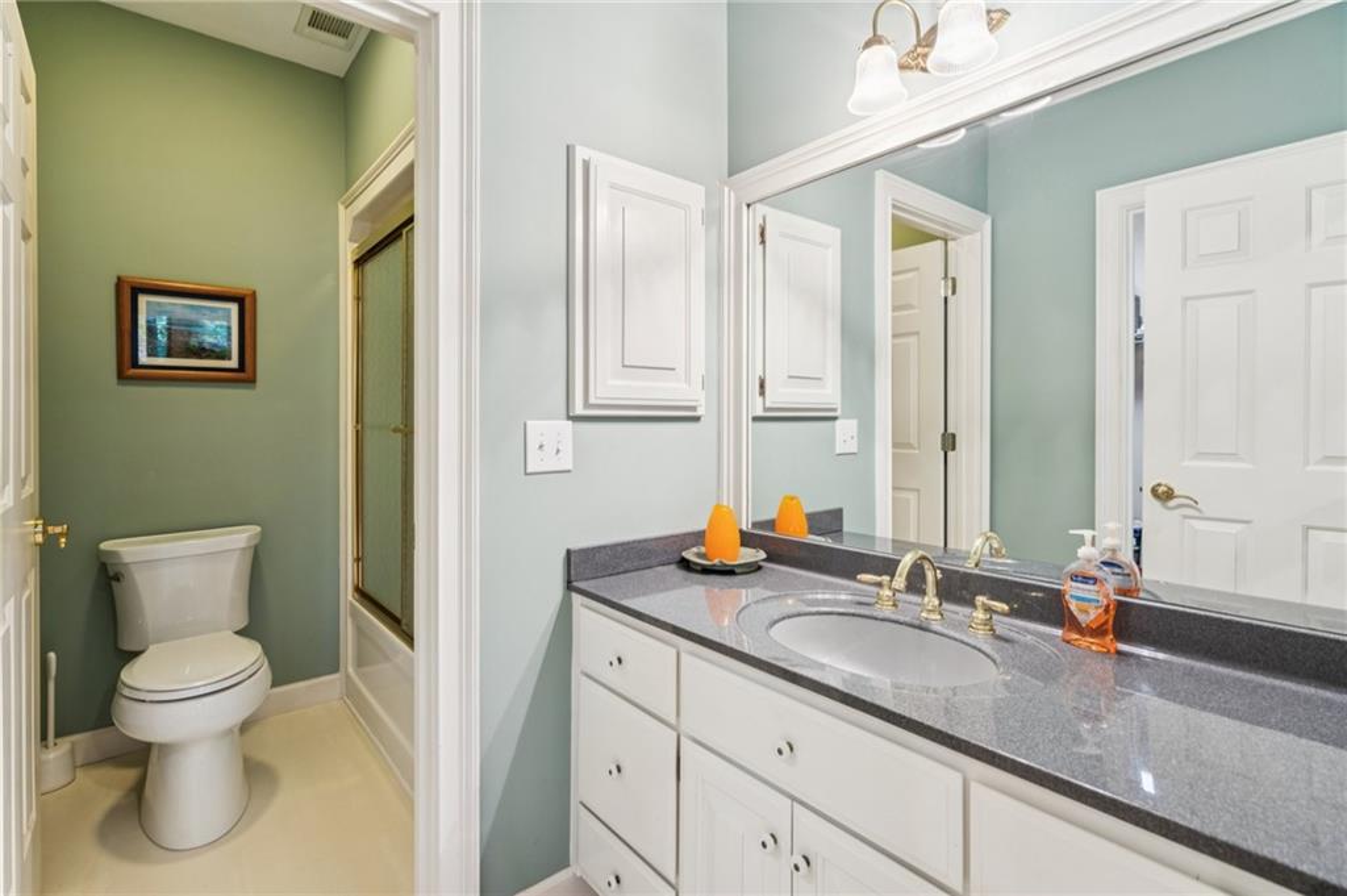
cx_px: 674
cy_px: 448
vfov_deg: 73.7
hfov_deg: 96.8
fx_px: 598
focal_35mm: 16
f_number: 5.6
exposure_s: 1/20
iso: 400
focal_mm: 16
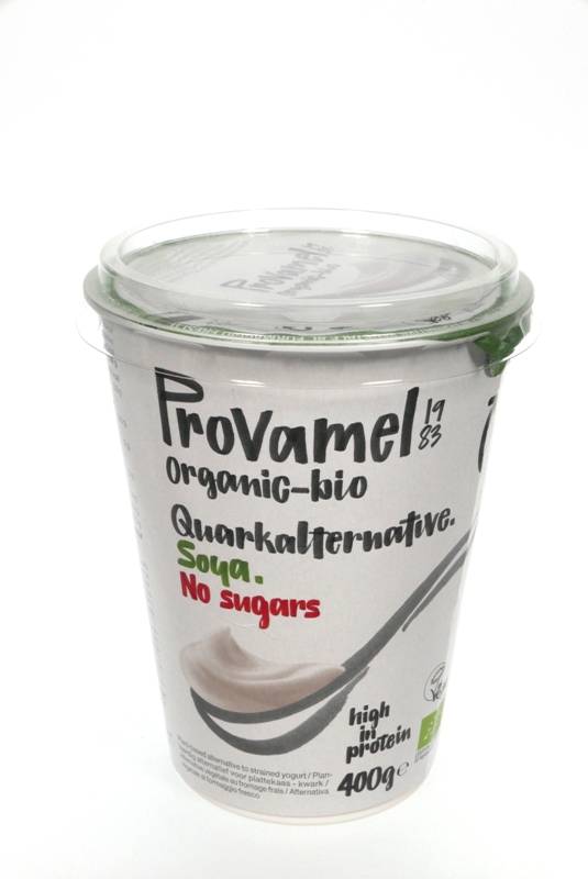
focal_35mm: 67
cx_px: 294
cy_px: 440
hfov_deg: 20.4
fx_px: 1638
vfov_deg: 30.1
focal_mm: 30.4
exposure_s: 1/50
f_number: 16
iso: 800
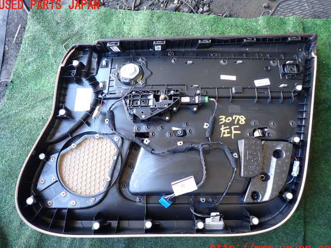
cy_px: 127
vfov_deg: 53.1
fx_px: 249
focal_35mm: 26
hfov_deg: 67.3
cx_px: 168
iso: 200
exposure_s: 1/50
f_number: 2
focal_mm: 4.5
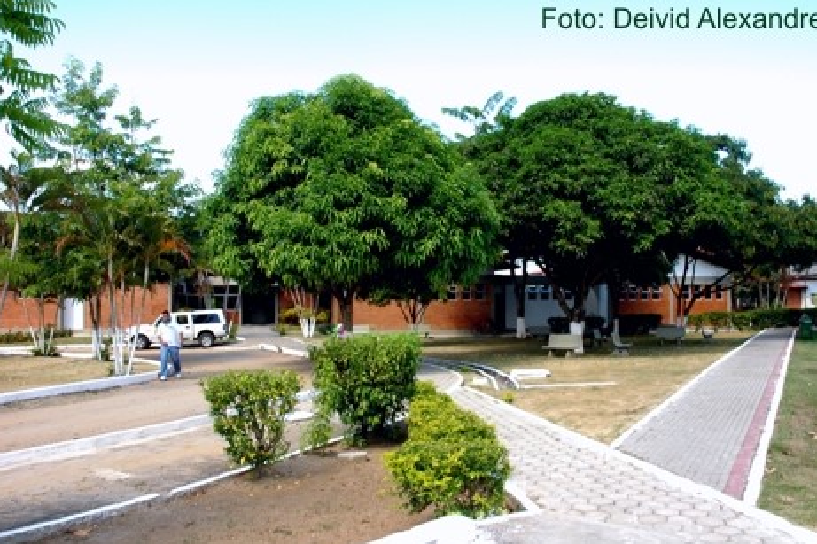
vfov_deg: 46.4
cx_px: 409
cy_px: 280
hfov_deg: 65.5
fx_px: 635
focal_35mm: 28
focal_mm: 18
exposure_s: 1/80
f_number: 9
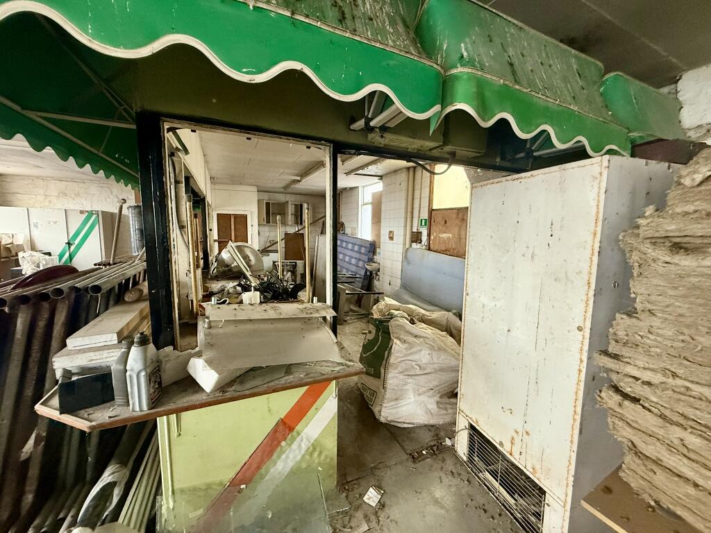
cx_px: 356
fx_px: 288
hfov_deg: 102.1
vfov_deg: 85.7
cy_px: 266
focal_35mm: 14
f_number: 2.2
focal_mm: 2.22
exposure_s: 1/60
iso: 500
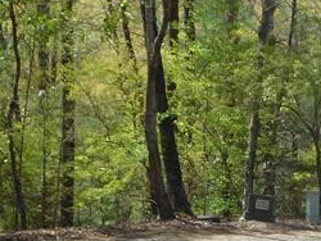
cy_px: 194
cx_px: 311
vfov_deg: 8.1
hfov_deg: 10.7
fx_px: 1708
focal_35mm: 184
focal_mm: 8
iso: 125
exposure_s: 1/500
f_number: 3.7
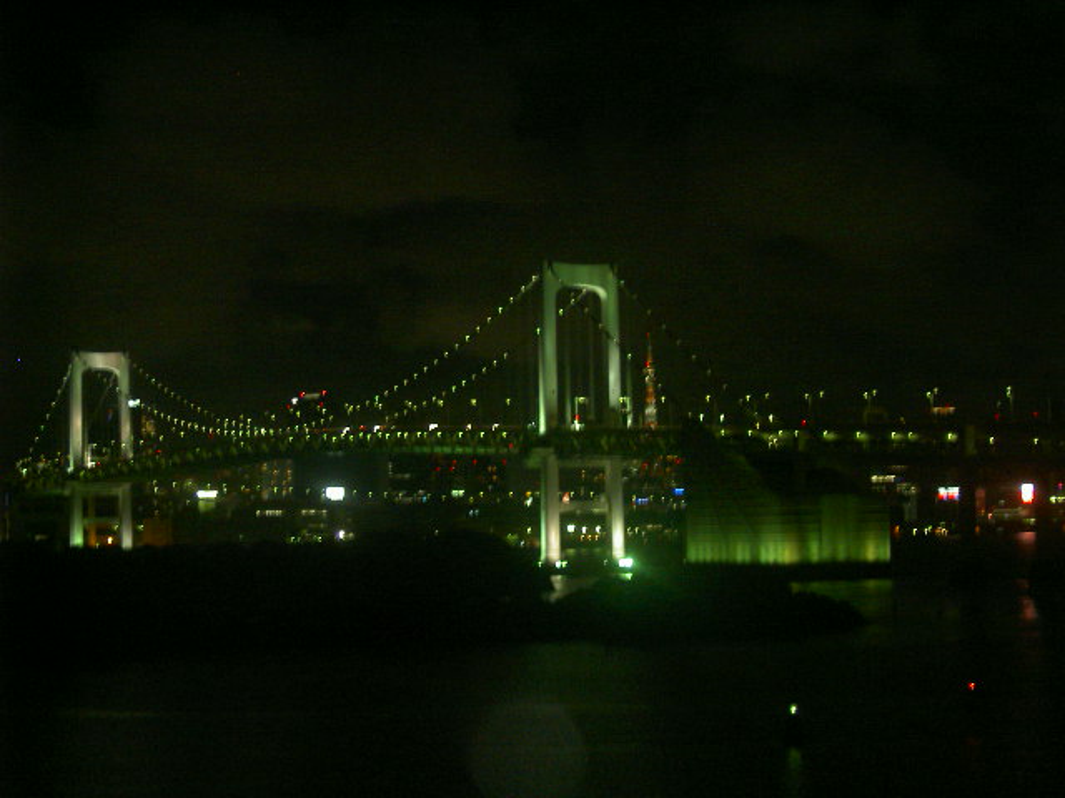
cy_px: 399
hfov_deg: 23.3
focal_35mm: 84
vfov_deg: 17.6
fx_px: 2584
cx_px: 532
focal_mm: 17.4
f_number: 4.1
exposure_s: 1/8
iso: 100
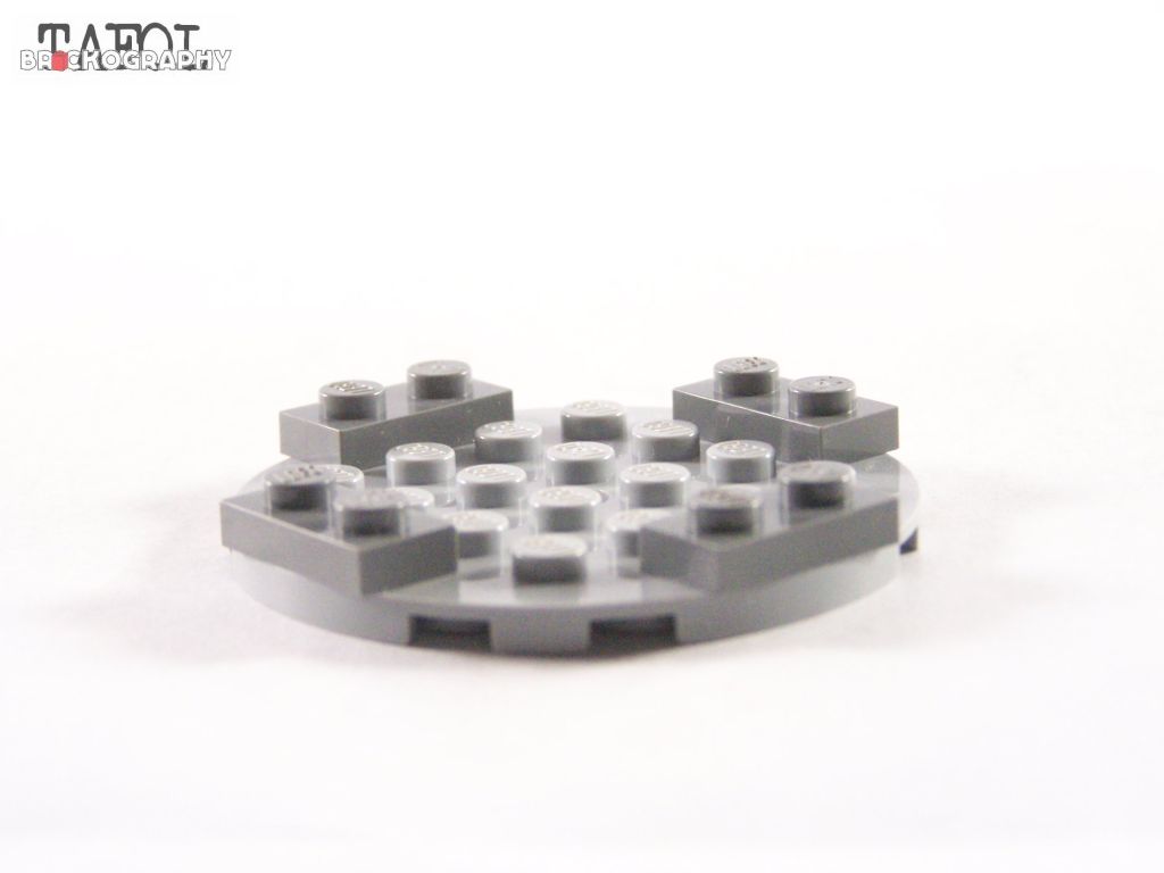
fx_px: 3531
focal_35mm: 105
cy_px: 436
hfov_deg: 18.7
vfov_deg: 14.1
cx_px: 582
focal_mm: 17.5
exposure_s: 1/60
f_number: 3.2
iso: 400
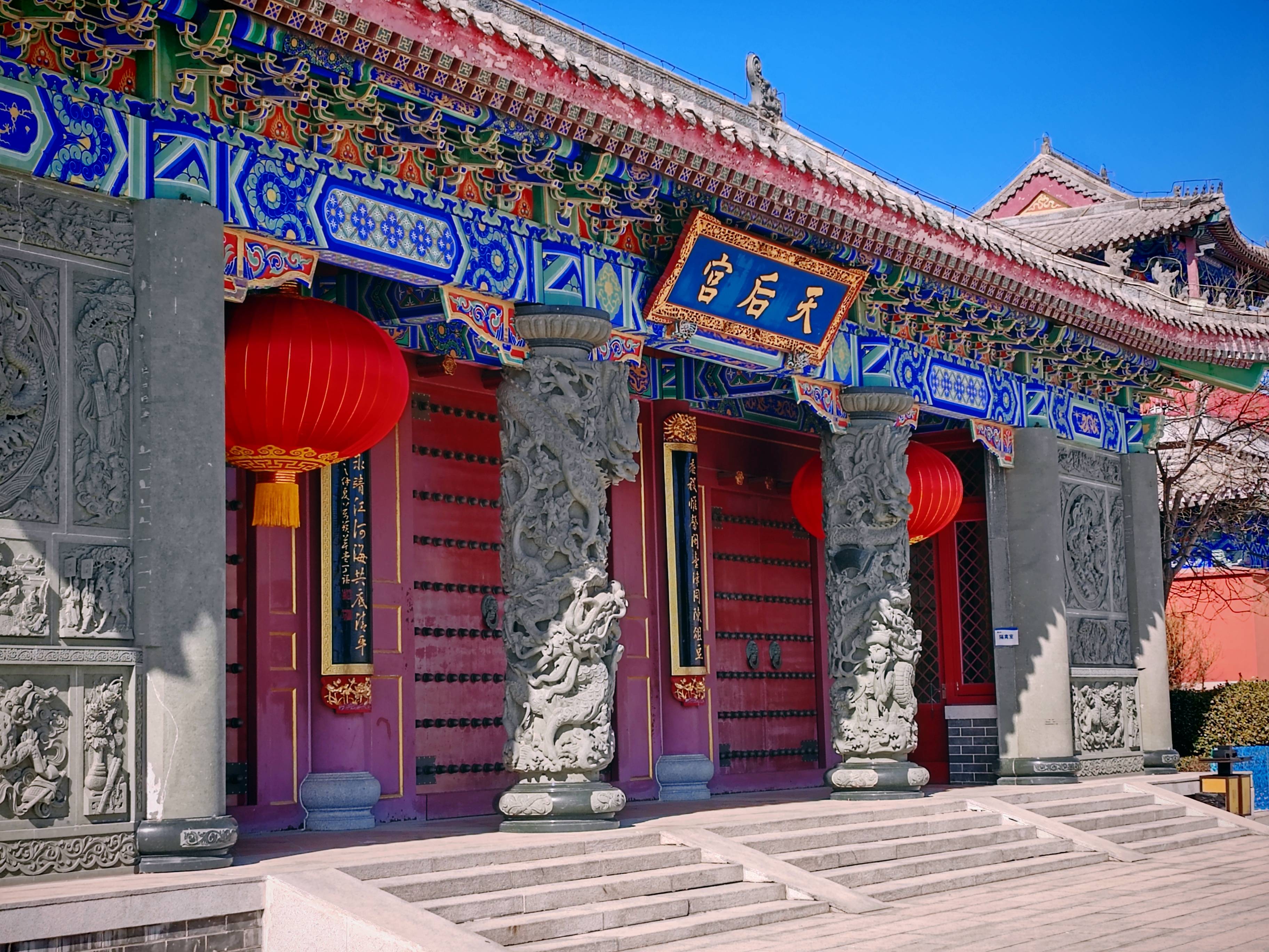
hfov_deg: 31.2
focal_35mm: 62
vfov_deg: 23.7
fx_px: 2273
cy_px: 476
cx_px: 634
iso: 50
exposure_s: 1/630
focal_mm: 6.14
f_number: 1.8
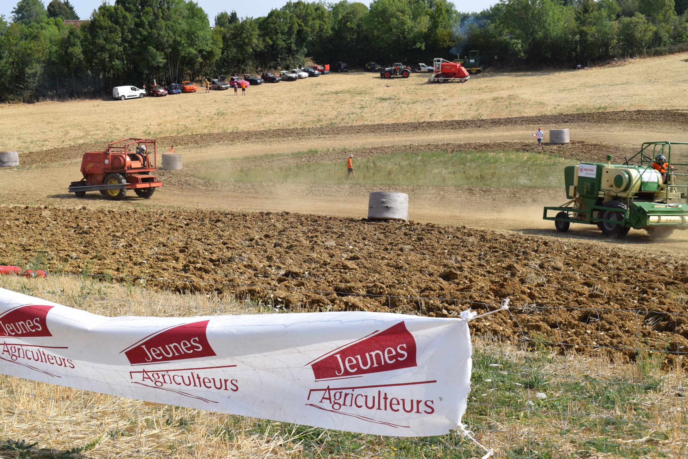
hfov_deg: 42.3
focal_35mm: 46
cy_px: 230
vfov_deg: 28.9
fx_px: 889
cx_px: 344
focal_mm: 31
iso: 200
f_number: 10
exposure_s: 1/400
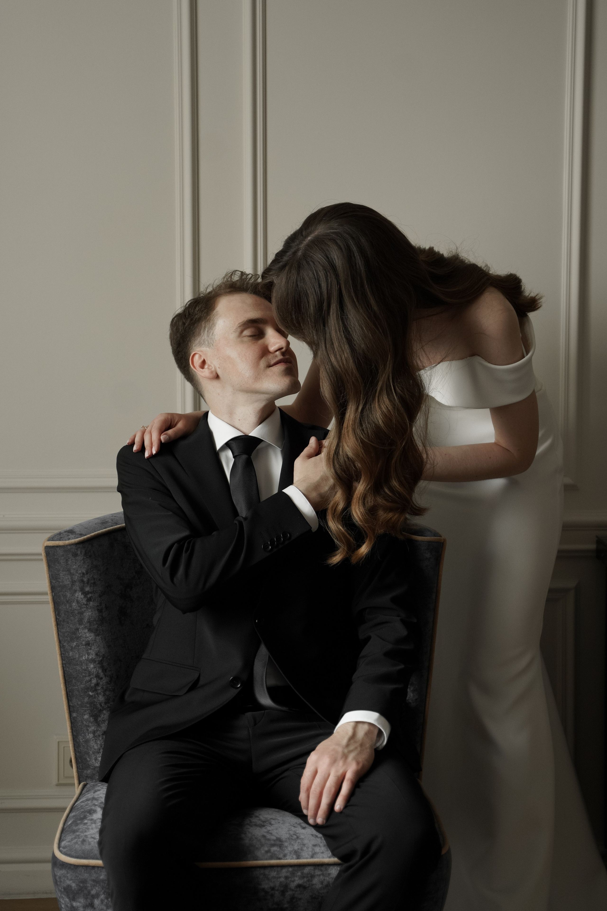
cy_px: 456
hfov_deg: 25.5
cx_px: 304
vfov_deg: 37.5
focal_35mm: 53
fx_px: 1340
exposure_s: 1/500
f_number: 2.8
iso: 800
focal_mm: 53
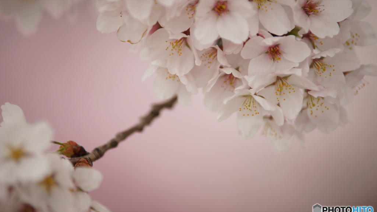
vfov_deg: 5.8
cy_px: 95
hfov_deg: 10.3
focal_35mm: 210
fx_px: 2099
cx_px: 188
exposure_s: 1/250
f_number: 2.8
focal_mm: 200
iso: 500
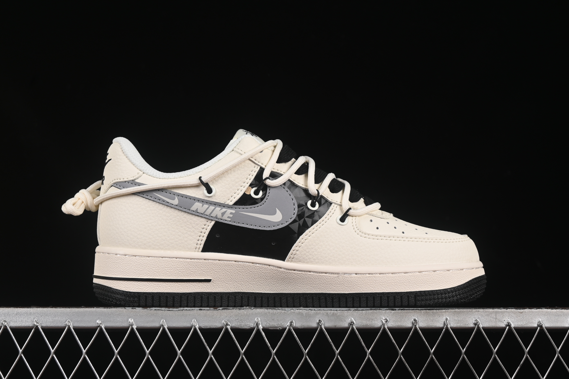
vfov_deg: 18.2
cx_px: 284
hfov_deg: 27.0
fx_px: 1185
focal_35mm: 75
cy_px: 190
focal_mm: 50
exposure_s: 1/80
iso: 160
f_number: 8
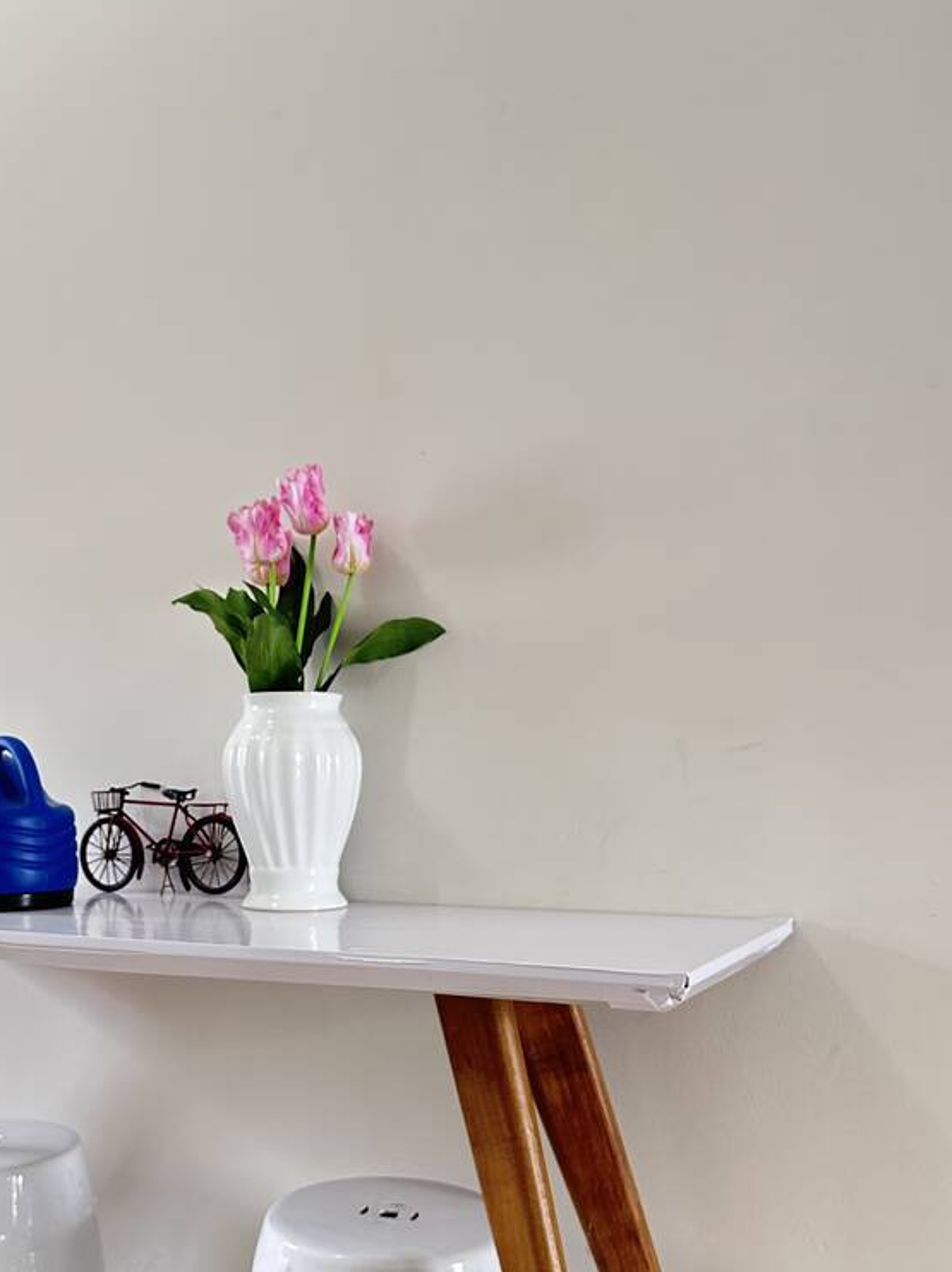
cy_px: 800
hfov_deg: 40.1
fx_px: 1285
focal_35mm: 35
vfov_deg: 52.1
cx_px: 304
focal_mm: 6.86
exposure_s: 1/60
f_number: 1.78
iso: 320
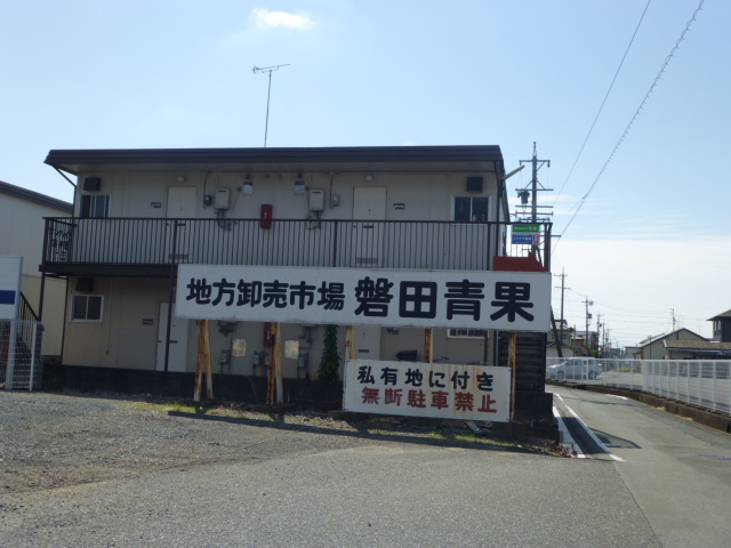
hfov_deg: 51.4
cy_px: 274
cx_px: 366
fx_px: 760
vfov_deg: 39.7
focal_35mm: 36
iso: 100
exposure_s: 1/160
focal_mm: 6.5
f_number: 10
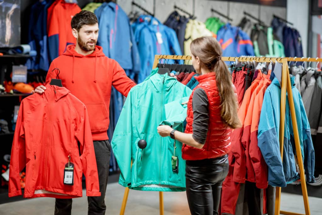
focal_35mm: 85
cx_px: 161
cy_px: 108
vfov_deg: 16.1
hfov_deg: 23.9
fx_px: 760
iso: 160
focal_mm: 85
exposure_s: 1/200
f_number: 2.2
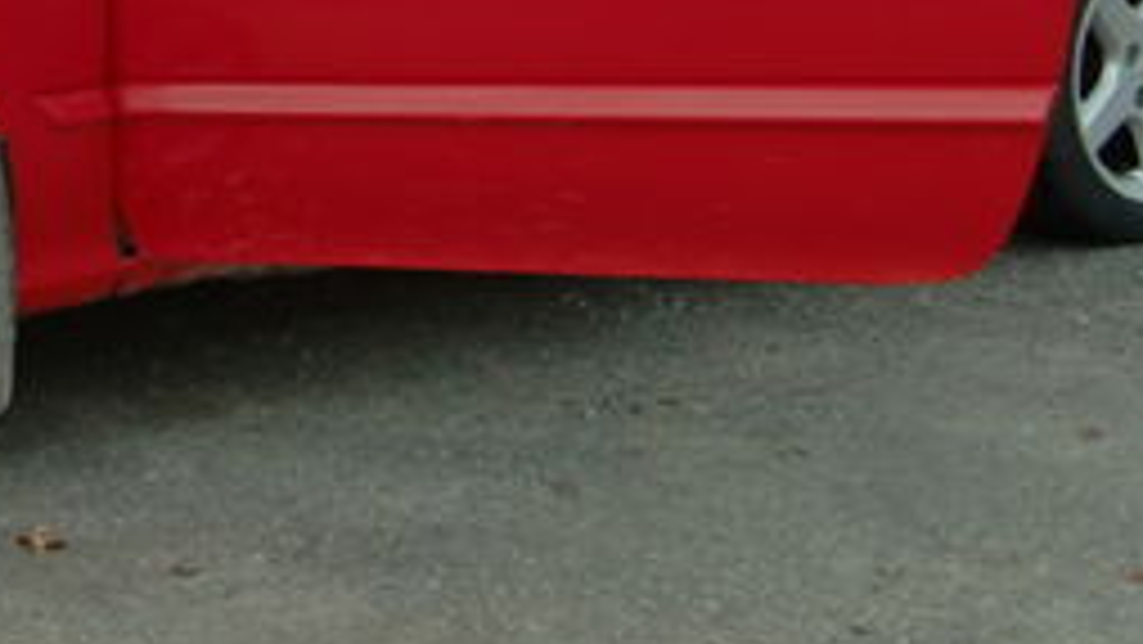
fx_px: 3335
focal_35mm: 110
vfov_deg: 10.9
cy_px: -54
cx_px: 9
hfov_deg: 18.9
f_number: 3.8
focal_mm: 7.1
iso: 125
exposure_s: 1/60
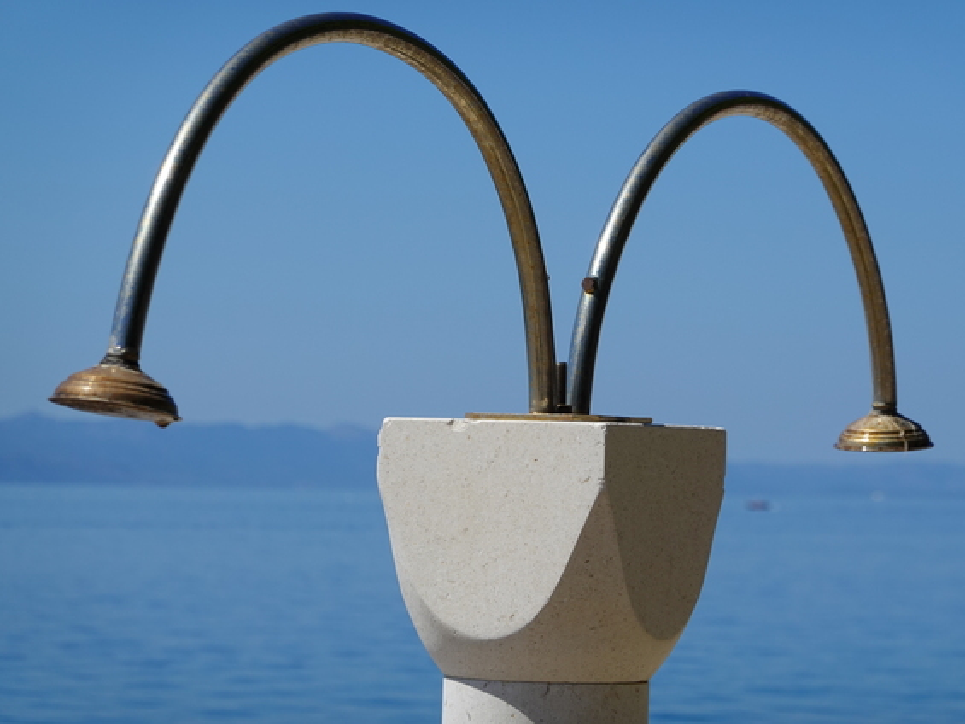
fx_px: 4740
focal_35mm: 170
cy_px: 361
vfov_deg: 8.7
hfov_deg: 11.6
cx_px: 540
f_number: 5.6
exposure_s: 1/800
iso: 100
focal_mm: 56.73
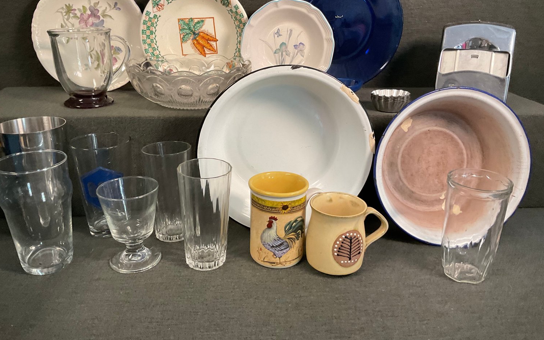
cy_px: 156
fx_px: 460
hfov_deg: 61.2
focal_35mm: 31
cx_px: 272
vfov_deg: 40.6
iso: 125
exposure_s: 1/60
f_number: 1.8
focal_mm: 3
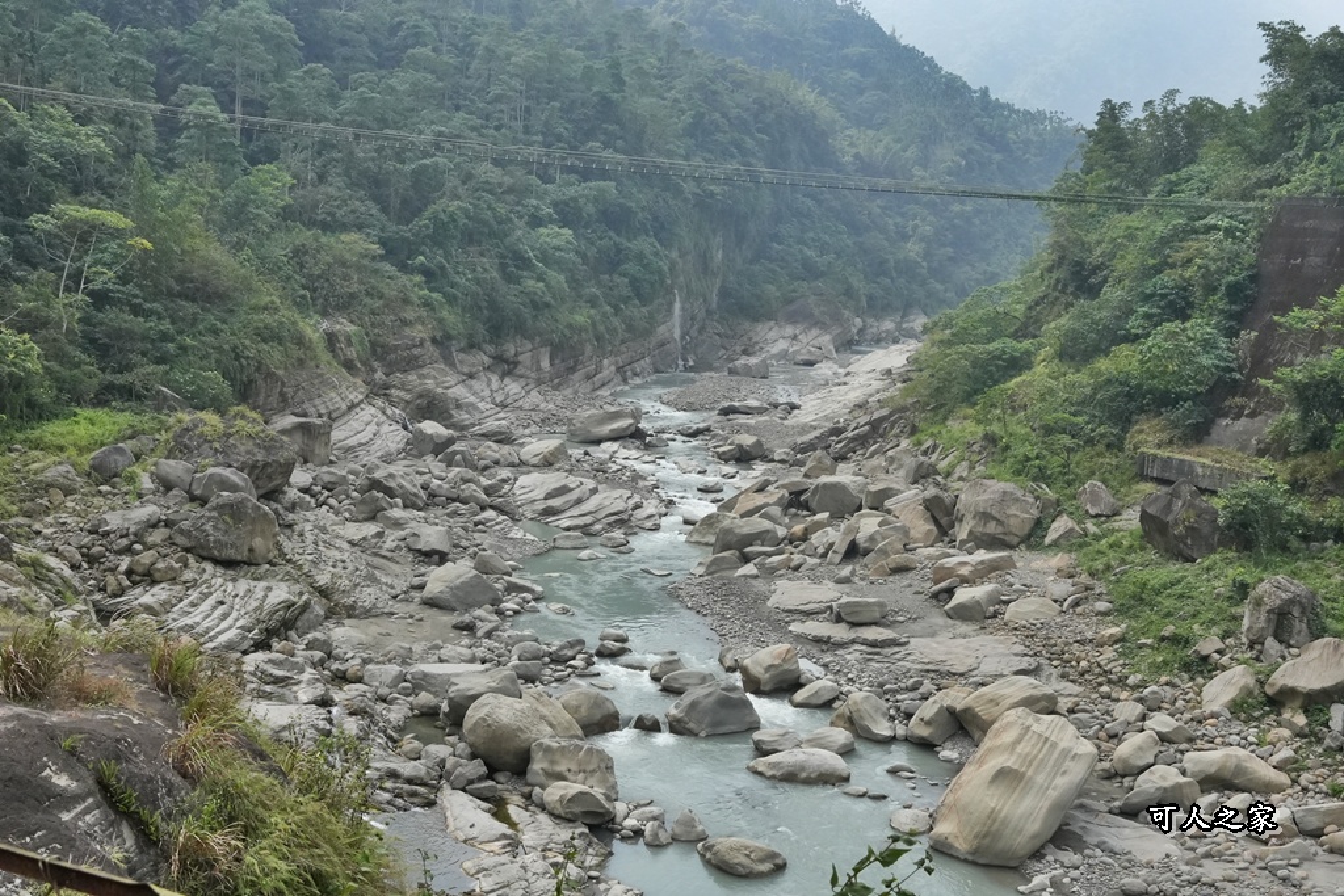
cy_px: 448
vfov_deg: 36.9
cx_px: 672
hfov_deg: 53.1
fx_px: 1344
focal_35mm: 36
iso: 2500
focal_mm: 24
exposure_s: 1/2500
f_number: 9
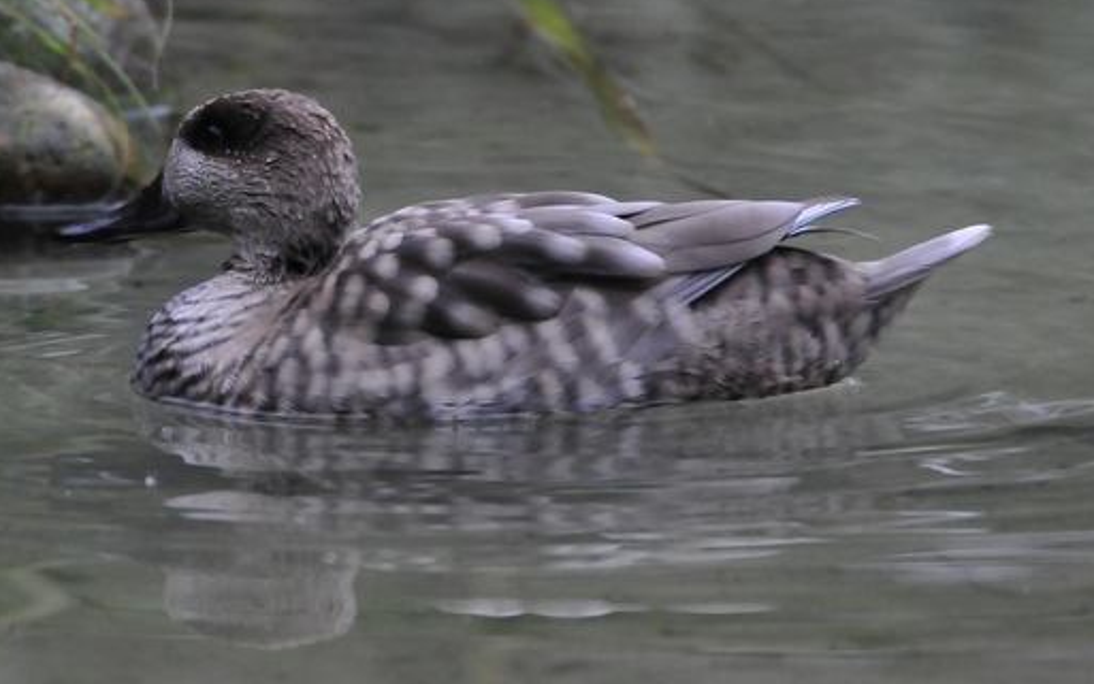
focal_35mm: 1351
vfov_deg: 1.0
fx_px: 40293
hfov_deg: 1.6
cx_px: 326
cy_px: 262
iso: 1600
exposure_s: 1/320
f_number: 6.3
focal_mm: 550
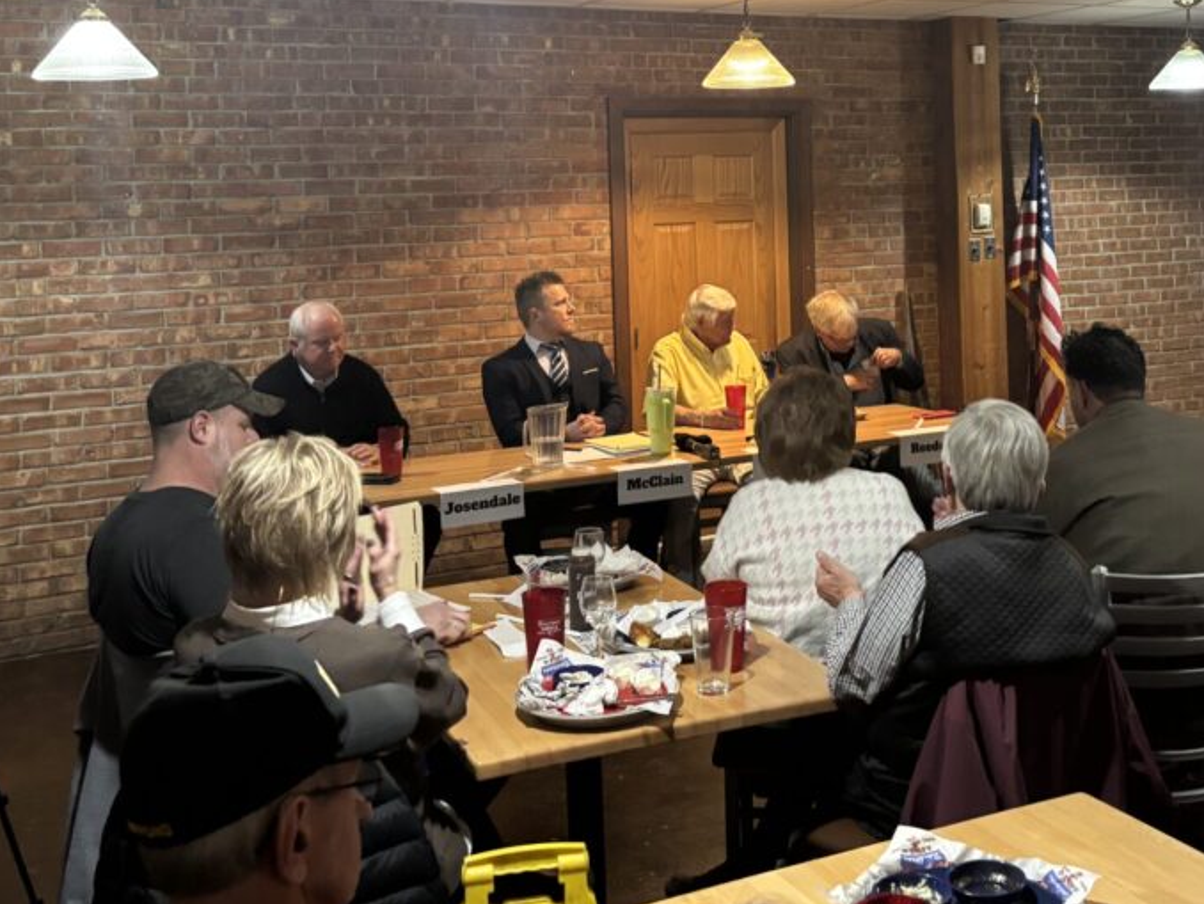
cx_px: 796
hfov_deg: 40.7
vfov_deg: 30.8
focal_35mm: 46
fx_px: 1601
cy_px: 183
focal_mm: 5.96
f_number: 1.6
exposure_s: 1/40
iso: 400
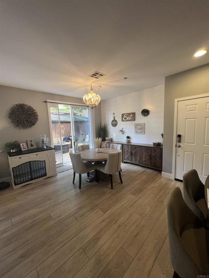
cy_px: 139
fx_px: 105
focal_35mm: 13
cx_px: 104
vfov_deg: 106.2
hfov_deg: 89.9
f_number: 1.8
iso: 200
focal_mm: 1.57
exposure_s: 1/120
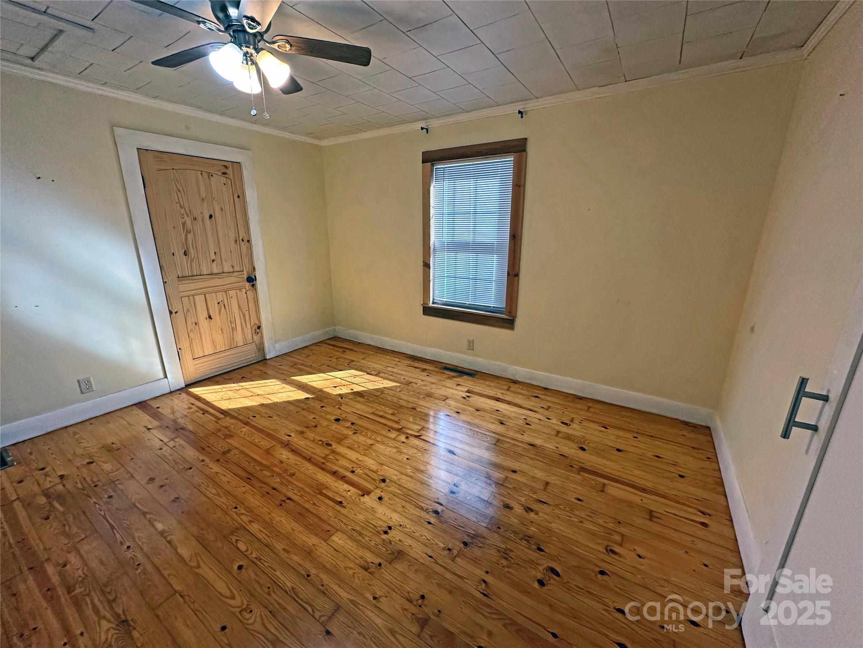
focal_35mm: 14
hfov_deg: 102.1
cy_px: 324
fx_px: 349
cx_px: 432
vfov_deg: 85.7
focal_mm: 2.22
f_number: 2.2
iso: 200
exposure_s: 1/120
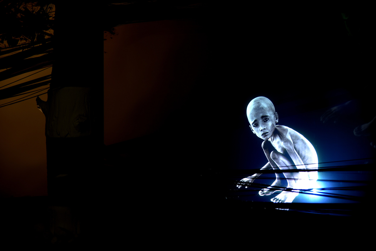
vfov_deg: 19.5
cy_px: 126
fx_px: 731
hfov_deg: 28.8
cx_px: 188
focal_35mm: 70
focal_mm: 70
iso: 100
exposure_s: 1/4
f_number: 4
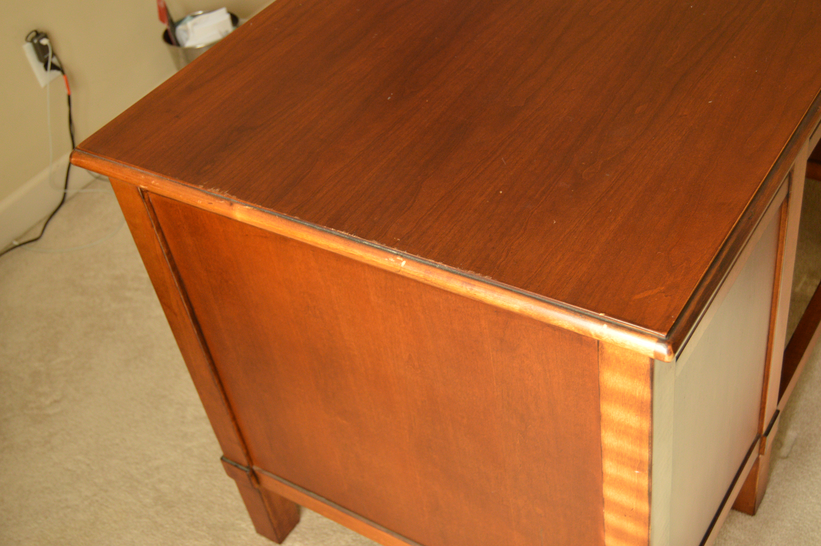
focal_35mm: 45
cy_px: 273
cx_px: 410
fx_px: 1025
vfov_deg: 29.8
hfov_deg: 43.6
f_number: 4.2
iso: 800
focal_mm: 30
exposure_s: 1/60
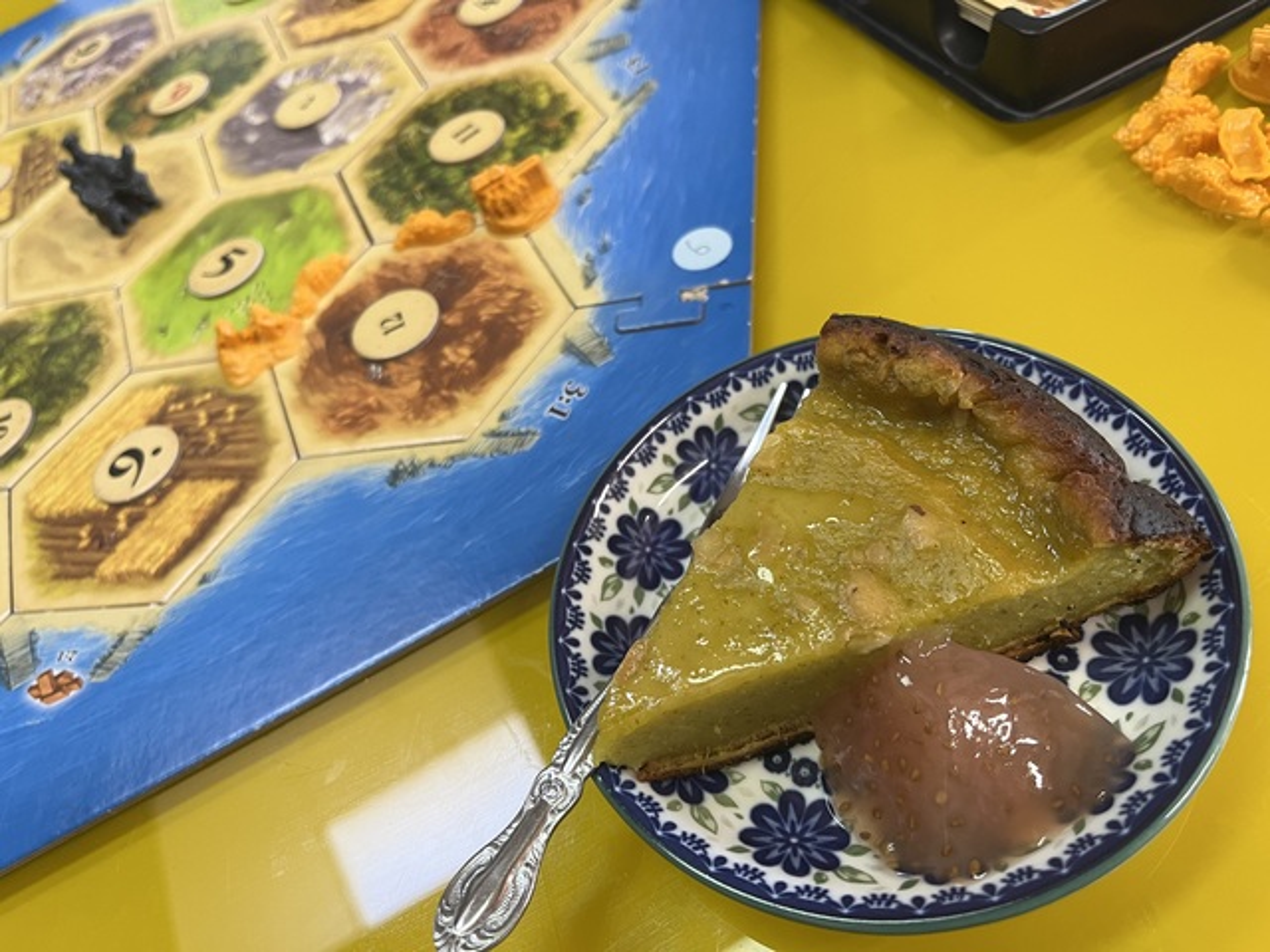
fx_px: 954
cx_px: 635
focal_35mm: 26
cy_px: 476
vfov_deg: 53.1
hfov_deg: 67.3
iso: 80
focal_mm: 5.1
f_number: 1.6
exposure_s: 1/60
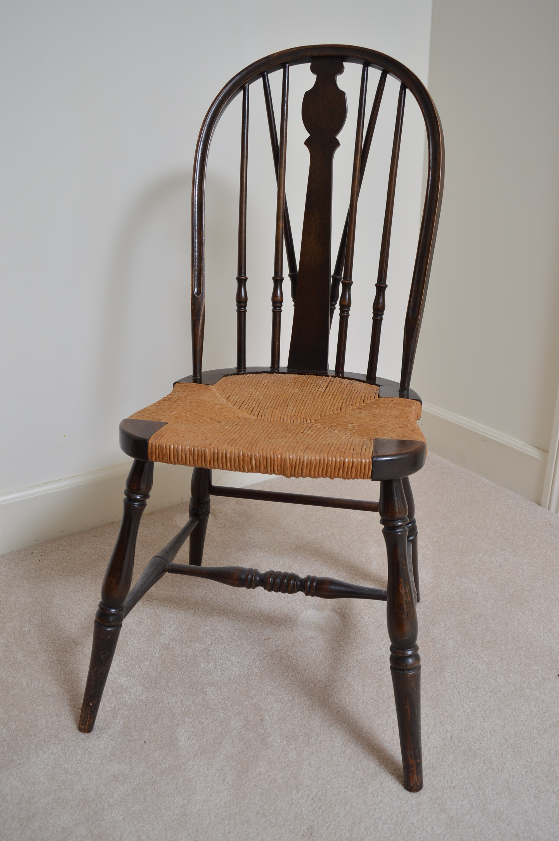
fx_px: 735
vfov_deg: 59.5
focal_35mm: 32
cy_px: 420
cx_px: 280
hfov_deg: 41.6
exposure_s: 1/60
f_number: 5.6
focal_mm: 21
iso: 100
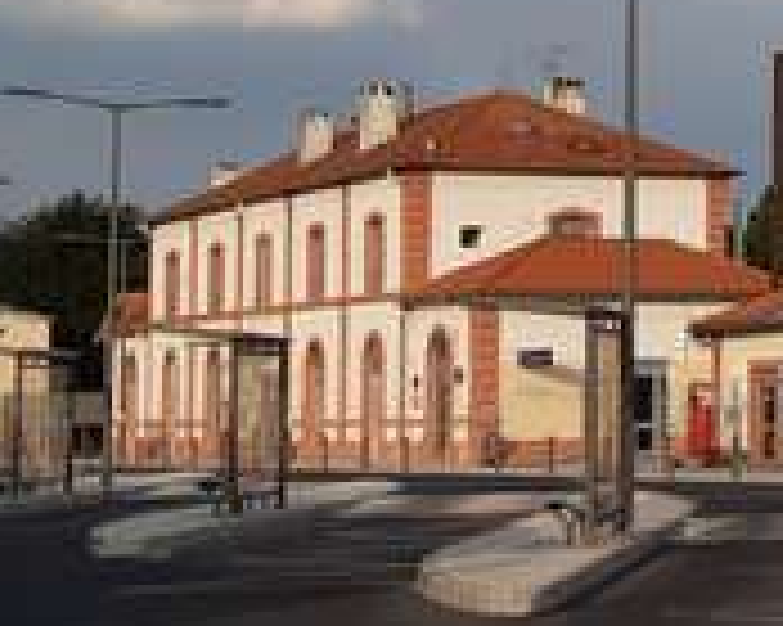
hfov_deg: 15.5
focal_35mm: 112
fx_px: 2594
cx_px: 1251
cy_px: 149
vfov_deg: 13.7
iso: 40
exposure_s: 1/1650
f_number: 1.7
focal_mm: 3.92
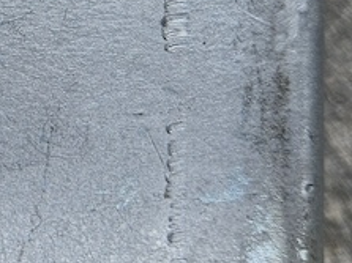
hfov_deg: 12.9
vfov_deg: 10.9
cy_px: -99
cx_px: -366
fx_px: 1342
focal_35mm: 132
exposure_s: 1/732
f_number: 1.8
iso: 25
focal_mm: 5.4
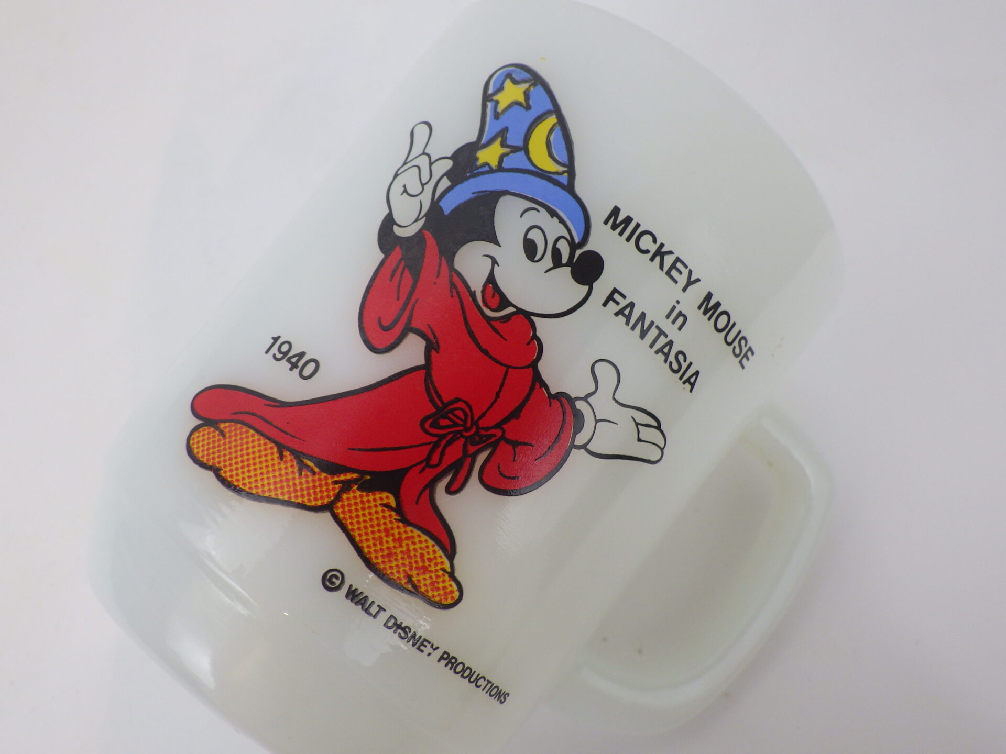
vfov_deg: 41.8
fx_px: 988
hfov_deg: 54.0
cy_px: 377
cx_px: 503
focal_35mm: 34
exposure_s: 1/80
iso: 125
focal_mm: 6.1
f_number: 3.8
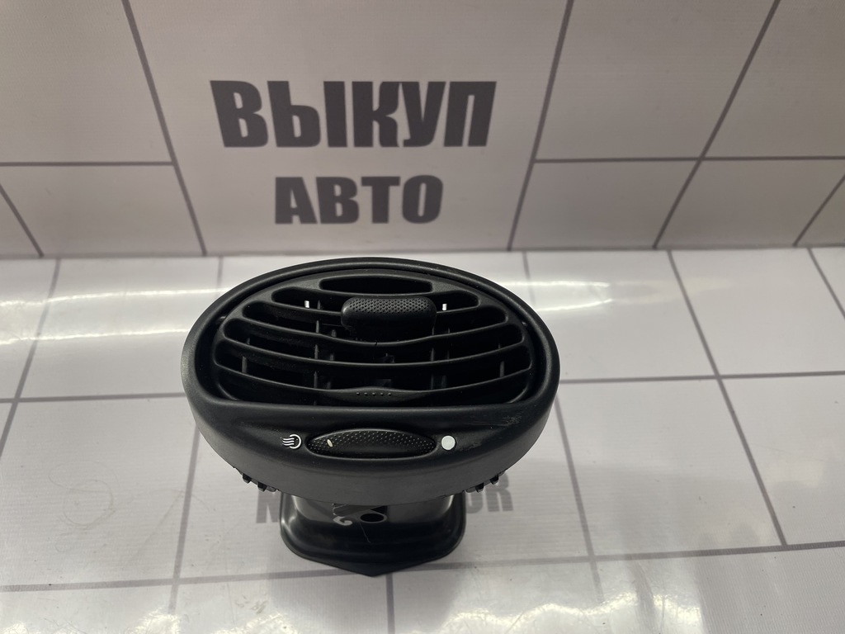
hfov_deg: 67.3
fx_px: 635
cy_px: 317
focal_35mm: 26
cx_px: 422
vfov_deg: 53.1
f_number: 1.6
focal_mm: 4.2
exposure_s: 1/100
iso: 100
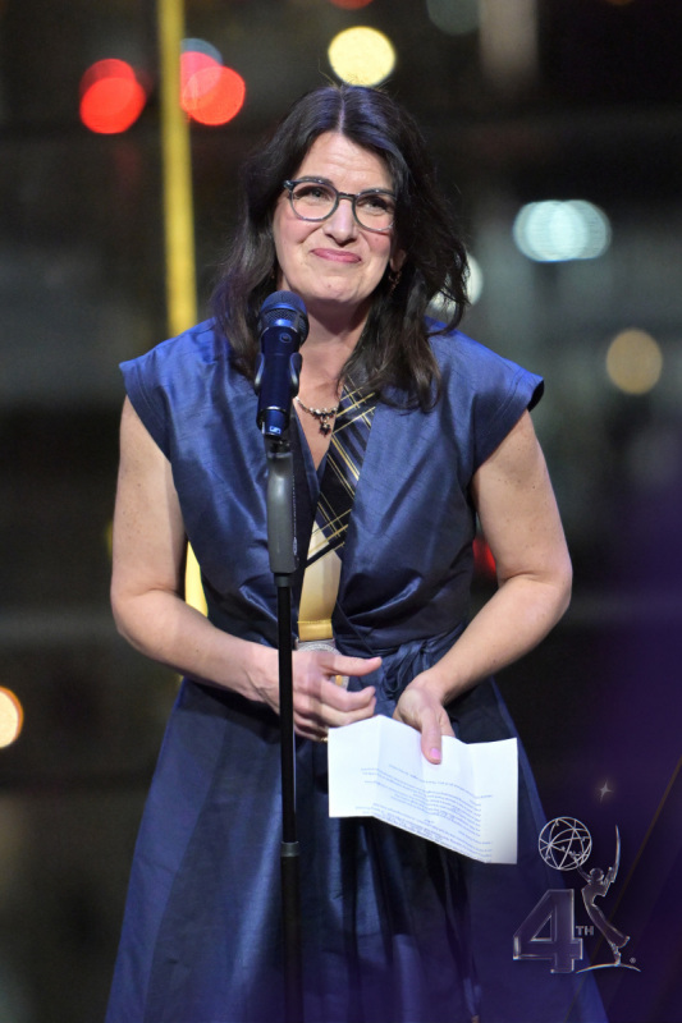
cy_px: 512
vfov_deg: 6.9
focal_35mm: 300
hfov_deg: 4.6
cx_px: 341
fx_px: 8528
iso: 4000
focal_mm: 200
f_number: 2.8
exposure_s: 1/400
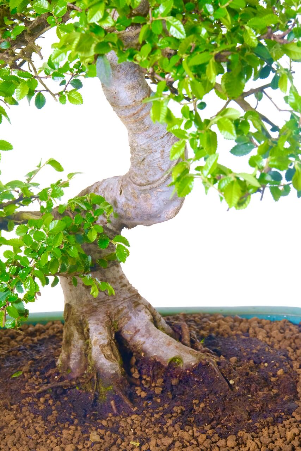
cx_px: 150
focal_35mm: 192
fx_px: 2407
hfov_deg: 7.2
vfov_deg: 10.7
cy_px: 226
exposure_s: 1/15
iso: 2500
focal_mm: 128
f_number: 13
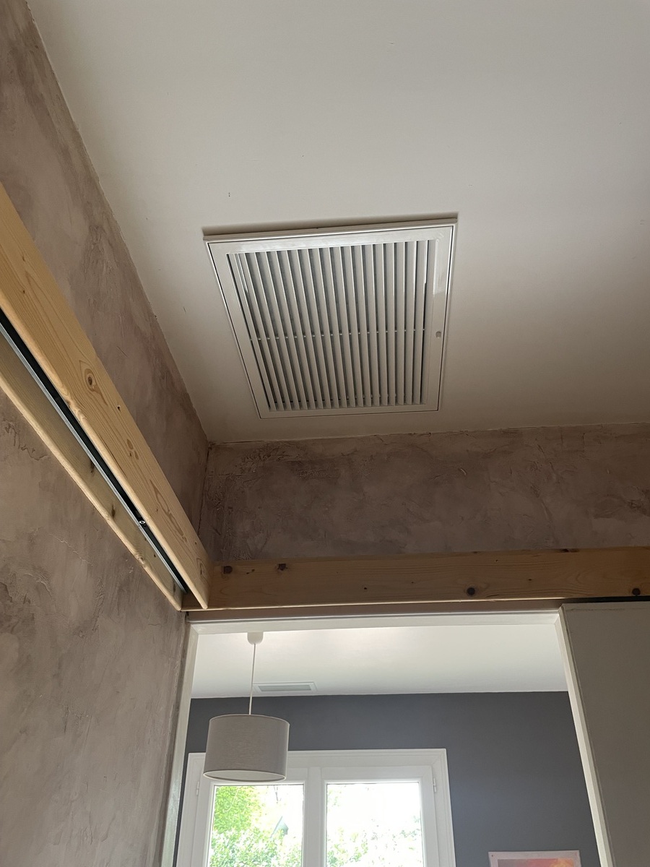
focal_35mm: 26
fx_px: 651
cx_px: 325
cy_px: 434
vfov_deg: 67.3
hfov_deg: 53.1
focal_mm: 4.2
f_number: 1.6
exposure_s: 1/70
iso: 125
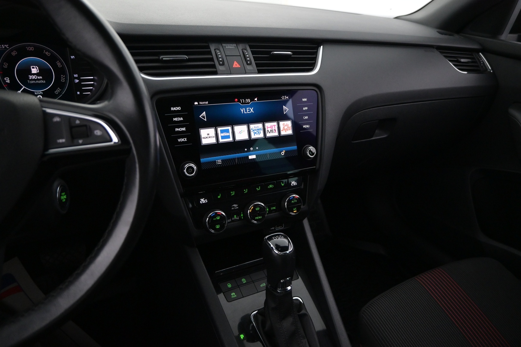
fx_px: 347
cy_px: 174
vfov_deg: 53.1
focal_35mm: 24
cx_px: 260
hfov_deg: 73.7
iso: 2500
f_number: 3.5
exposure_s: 1/60
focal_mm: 16
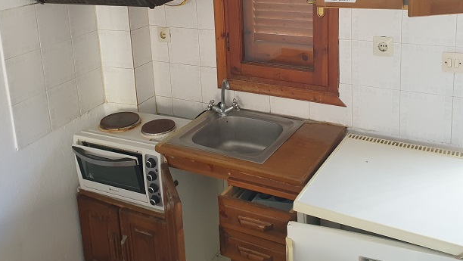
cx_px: 246
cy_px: 45
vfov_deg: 31.1
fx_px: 454
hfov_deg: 53.9
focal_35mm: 37
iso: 200
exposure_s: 1/60
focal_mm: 4.3
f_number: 2.4
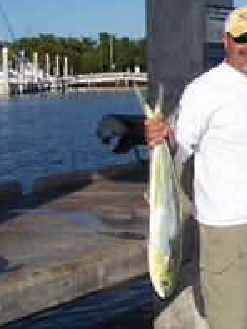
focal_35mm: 77
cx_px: 328
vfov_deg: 25.3
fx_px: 732
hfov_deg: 17.8
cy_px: 134
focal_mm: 6.3
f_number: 5.6
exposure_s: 1/640
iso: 80
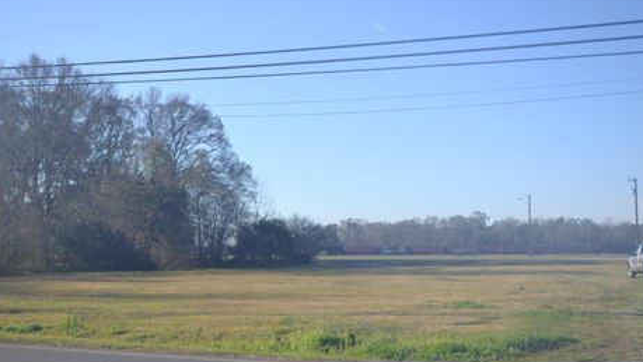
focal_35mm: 50
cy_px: 213
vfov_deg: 24.1
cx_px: 315
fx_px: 845
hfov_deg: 41.7
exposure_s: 1/500
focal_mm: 29
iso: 100
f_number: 4.5
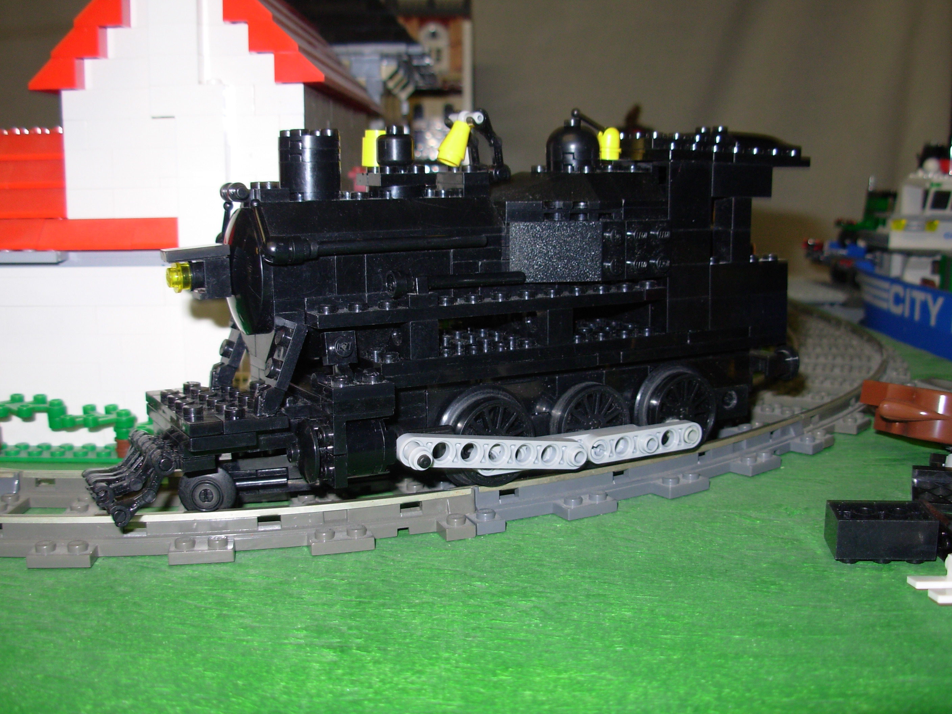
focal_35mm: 38
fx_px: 1045
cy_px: 357
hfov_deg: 49.0
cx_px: 476
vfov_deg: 37.7
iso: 50
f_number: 2.9
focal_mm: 6.3
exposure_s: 1/32
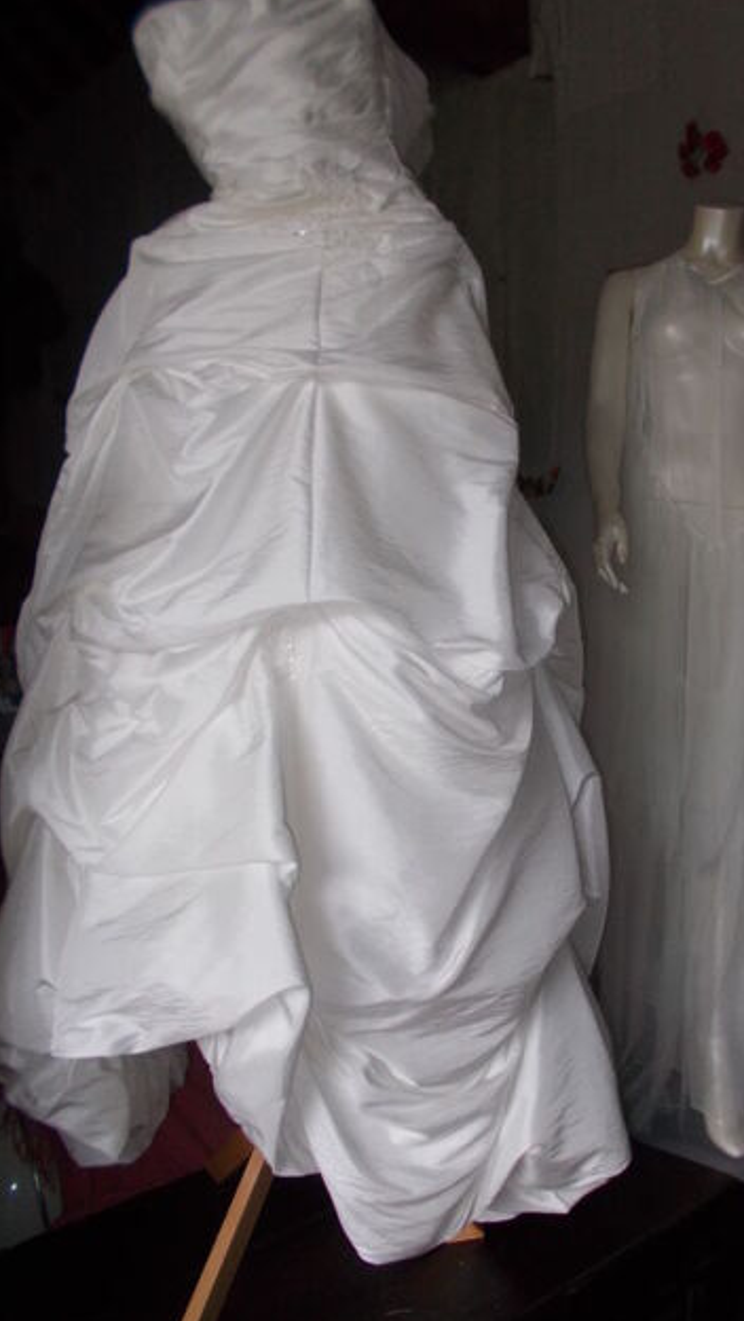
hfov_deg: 39.8
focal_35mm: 29
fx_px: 1016
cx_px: 490
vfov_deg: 66.0
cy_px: 670
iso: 200
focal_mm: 4.6
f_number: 3.2
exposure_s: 1/25
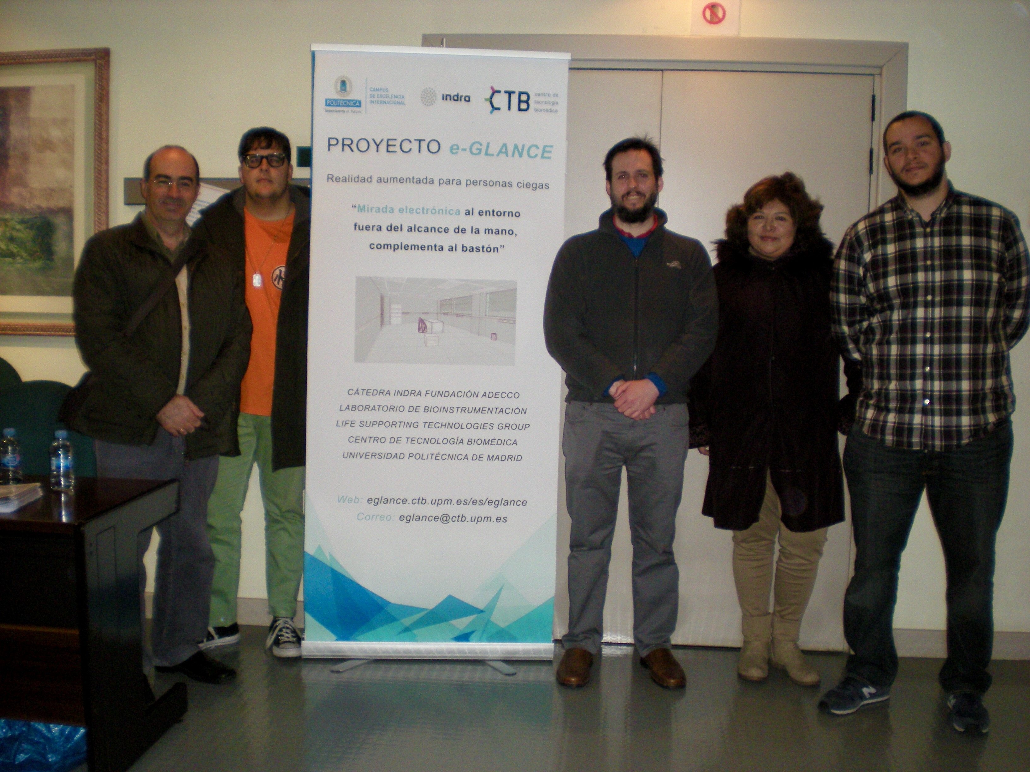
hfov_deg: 49.0
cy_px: 386
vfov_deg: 37.7
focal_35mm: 38
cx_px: 515
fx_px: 1131
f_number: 3.1
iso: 226
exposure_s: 1/60
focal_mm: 6.3
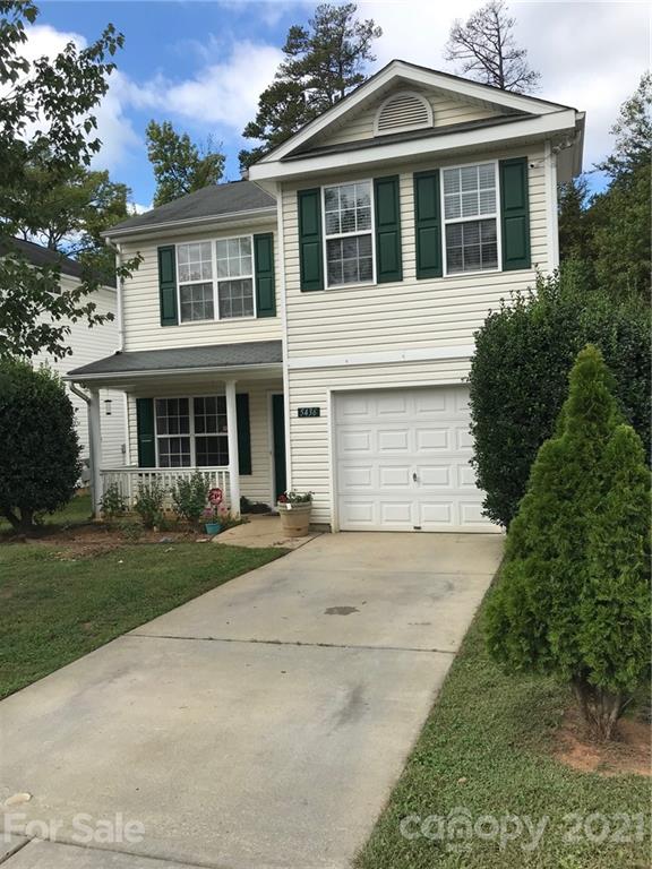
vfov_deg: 63.4
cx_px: 326
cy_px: 434
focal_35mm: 28
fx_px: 703
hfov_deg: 49.7
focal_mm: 3.99
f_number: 1.8
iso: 20
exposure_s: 1/1520
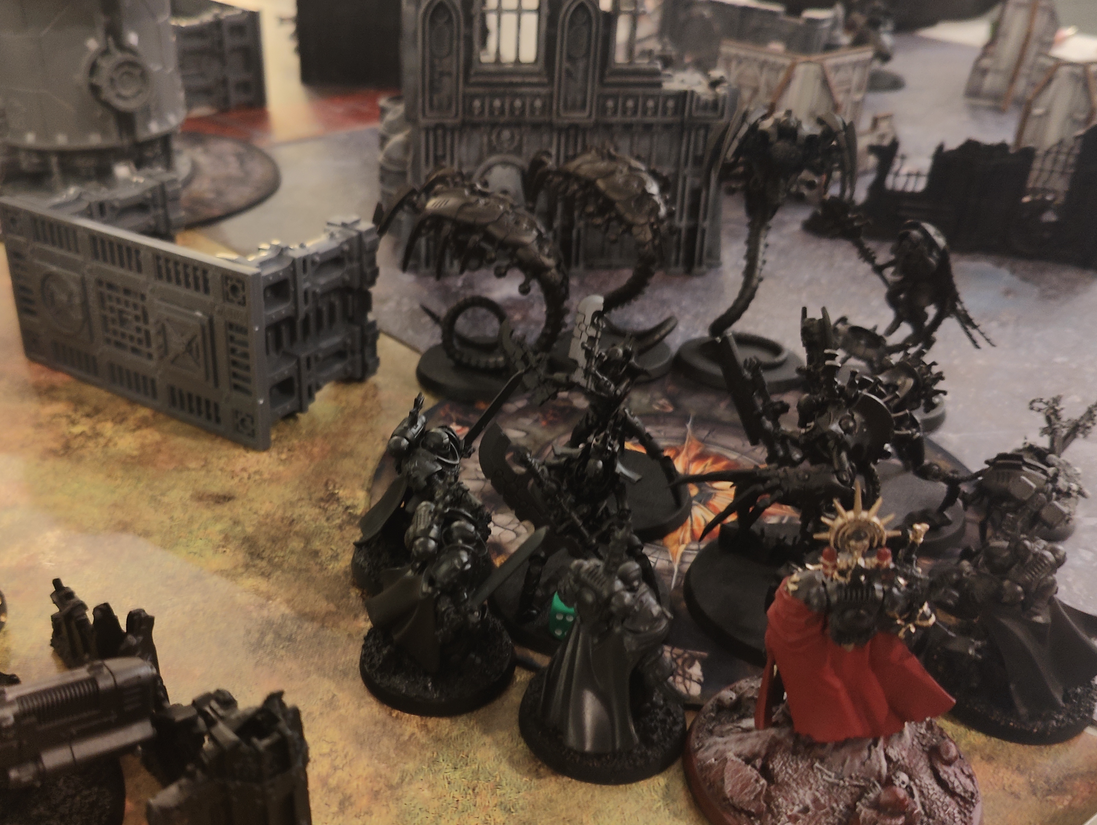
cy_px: 497
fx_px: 1047
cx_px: 461
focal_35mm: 33
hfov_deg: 55.1
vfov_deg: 42.8
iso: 400
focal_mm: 6.06
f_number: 1.8
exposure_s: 1/20
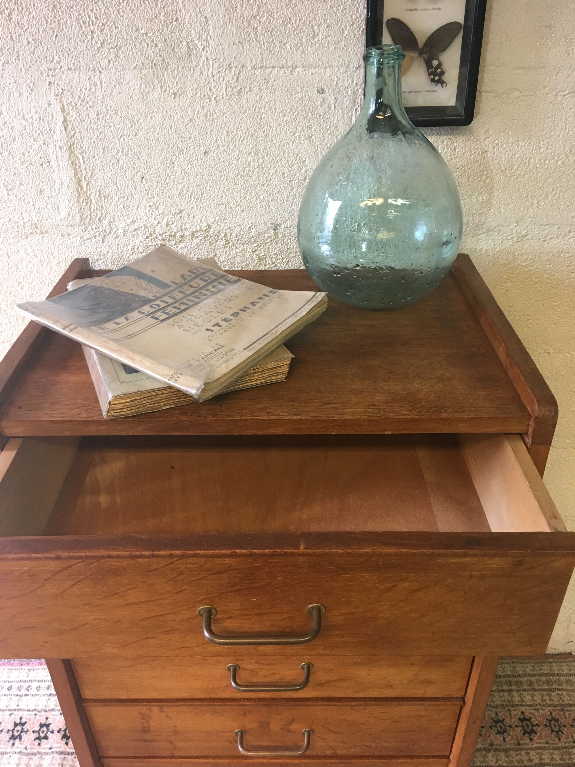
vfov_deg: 61.7
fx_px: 642
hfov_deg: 48.2
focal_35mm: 29
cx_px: 288
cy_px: 384
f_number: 2.2
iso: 125
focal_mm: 4.15
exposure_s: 1/33
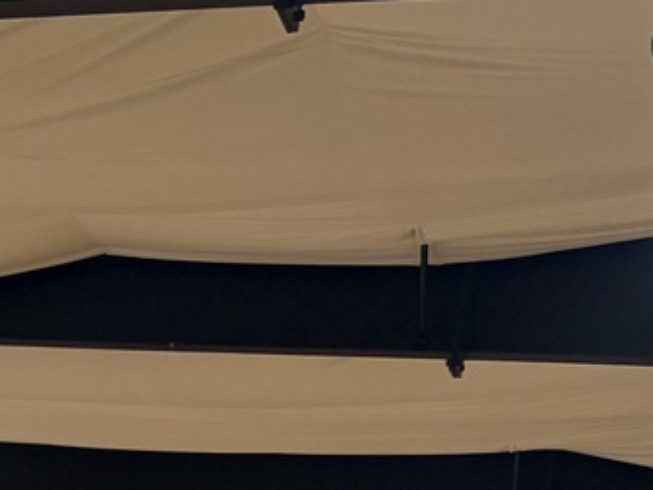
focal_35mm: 117
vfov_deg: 11.4
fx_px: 2208
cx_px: -671
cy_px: 997
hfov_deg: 14.0
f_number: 1.6
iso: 200
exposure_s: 1/120
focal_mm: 5.96
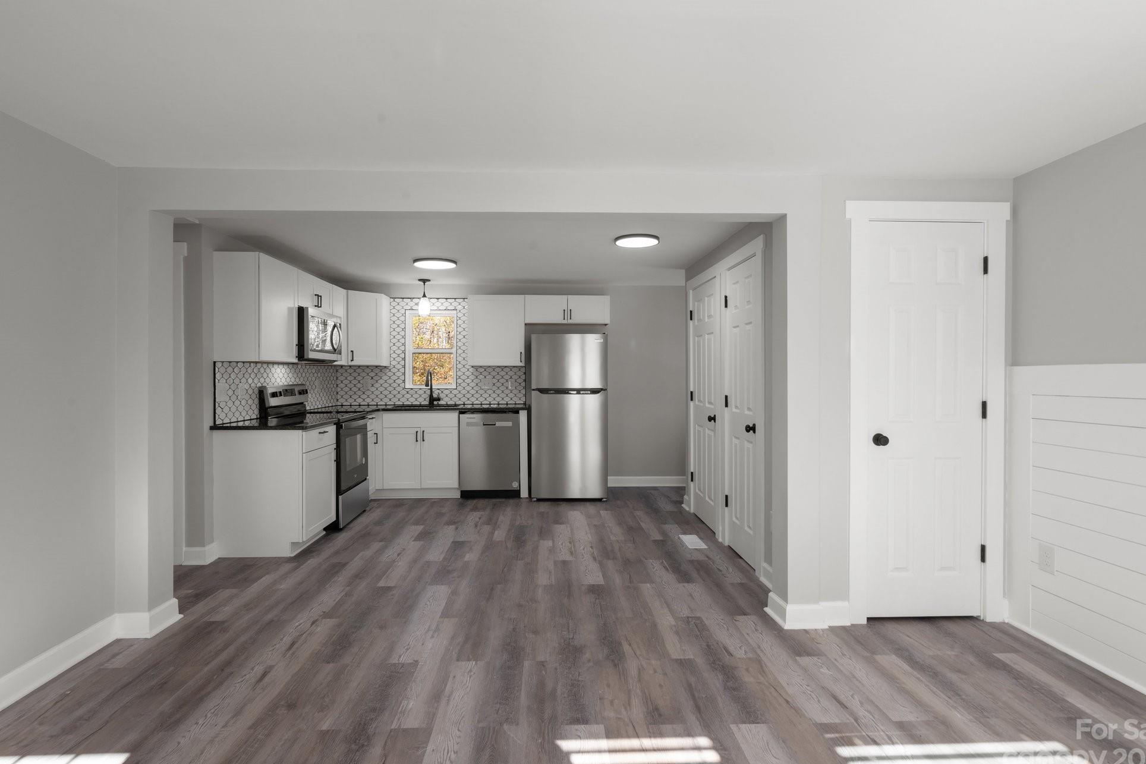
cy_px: 382
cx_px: 571
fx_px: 541
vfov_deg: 70.4
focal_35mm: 17
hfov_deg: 93.3
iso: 100
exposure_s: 1/5
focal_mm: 16
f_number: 11
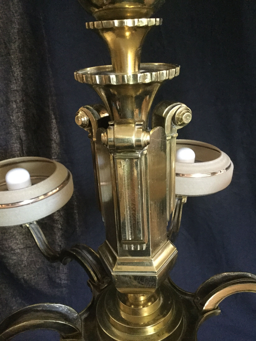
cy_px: 170
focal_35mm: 31
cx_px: 128
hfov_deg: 45.4
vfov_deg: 58.4
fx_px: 306
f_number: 2.4
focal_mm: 3.3
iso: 320
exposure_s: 1/17
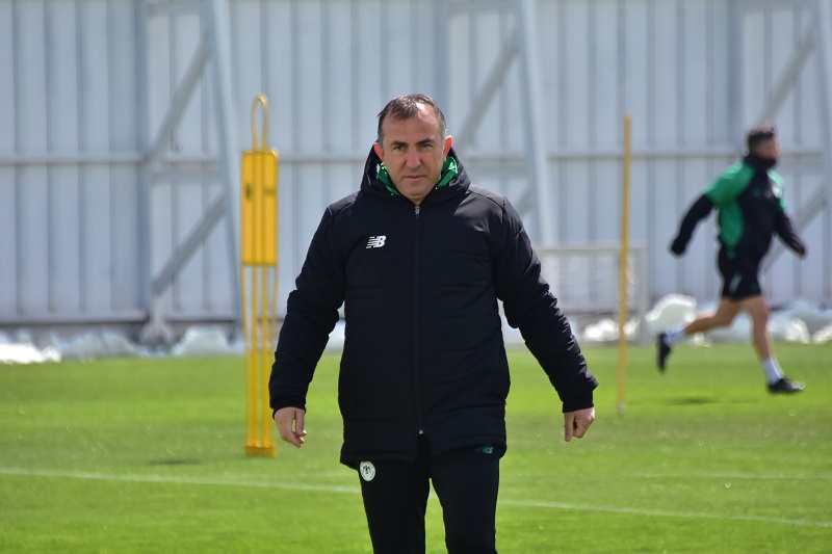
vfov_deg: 3.7
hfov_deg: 5.5
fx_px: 8664
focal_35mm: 375
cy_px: 277
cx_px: 416
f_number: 5.6
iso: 500
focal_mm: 250
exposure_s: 1/2000
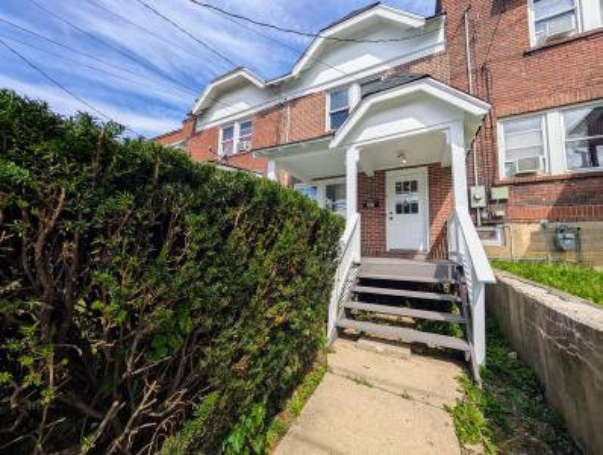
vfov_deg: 94.7
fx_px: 209
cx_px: 302
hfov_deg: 110.4
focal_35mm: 12
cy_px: 228
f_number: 1.7
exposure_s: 1/2924
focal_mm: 2.02
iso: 52
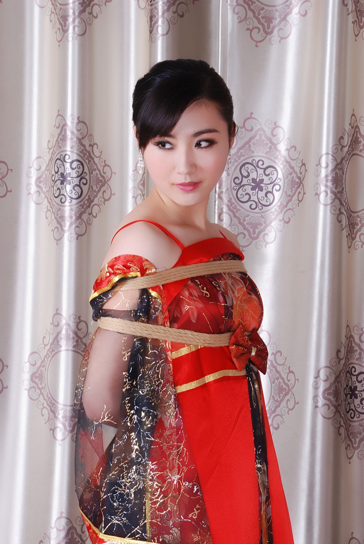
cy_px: 272
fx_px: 1588
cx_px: 182
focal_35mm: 105
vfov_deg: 19.4
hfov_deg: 13.1
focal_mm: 70
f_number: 11
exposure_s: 1/8
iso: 100
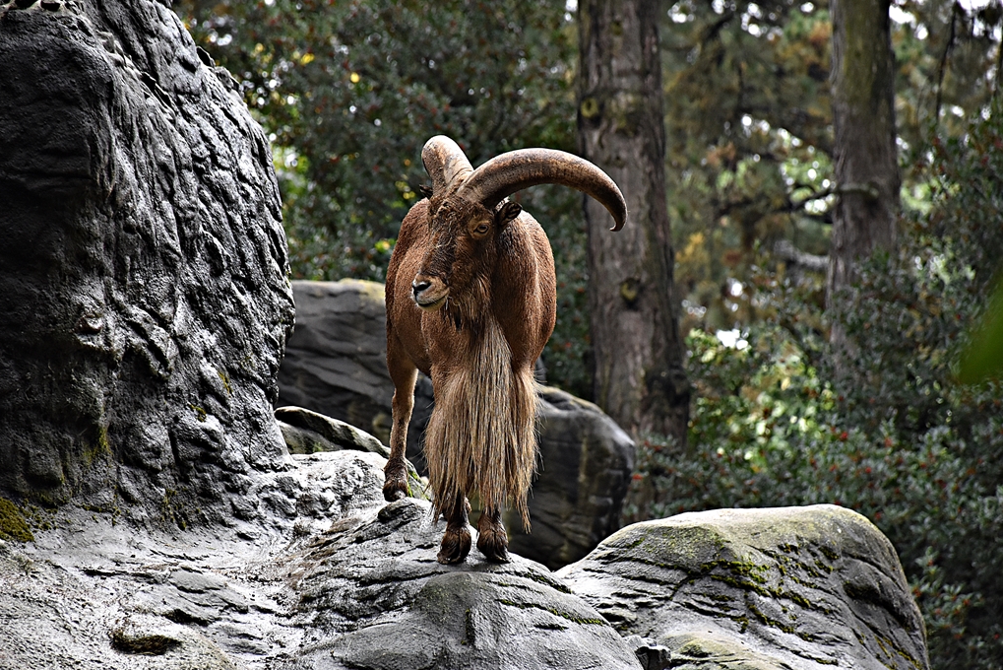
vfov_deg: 6.5
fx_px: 5880
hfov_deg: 9.7
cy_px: 335
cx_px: 501
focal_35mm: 211
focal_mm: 140
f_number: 5.6
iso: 1100
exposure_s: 1/500
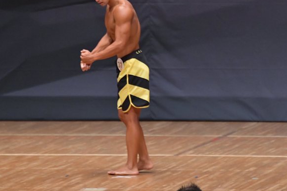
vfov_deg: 3.4
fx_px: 3195
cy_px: 70
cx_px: 128
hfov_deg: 5.1
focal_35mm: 401
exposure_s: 1/400
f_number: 5.6
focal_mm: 200
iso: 6400
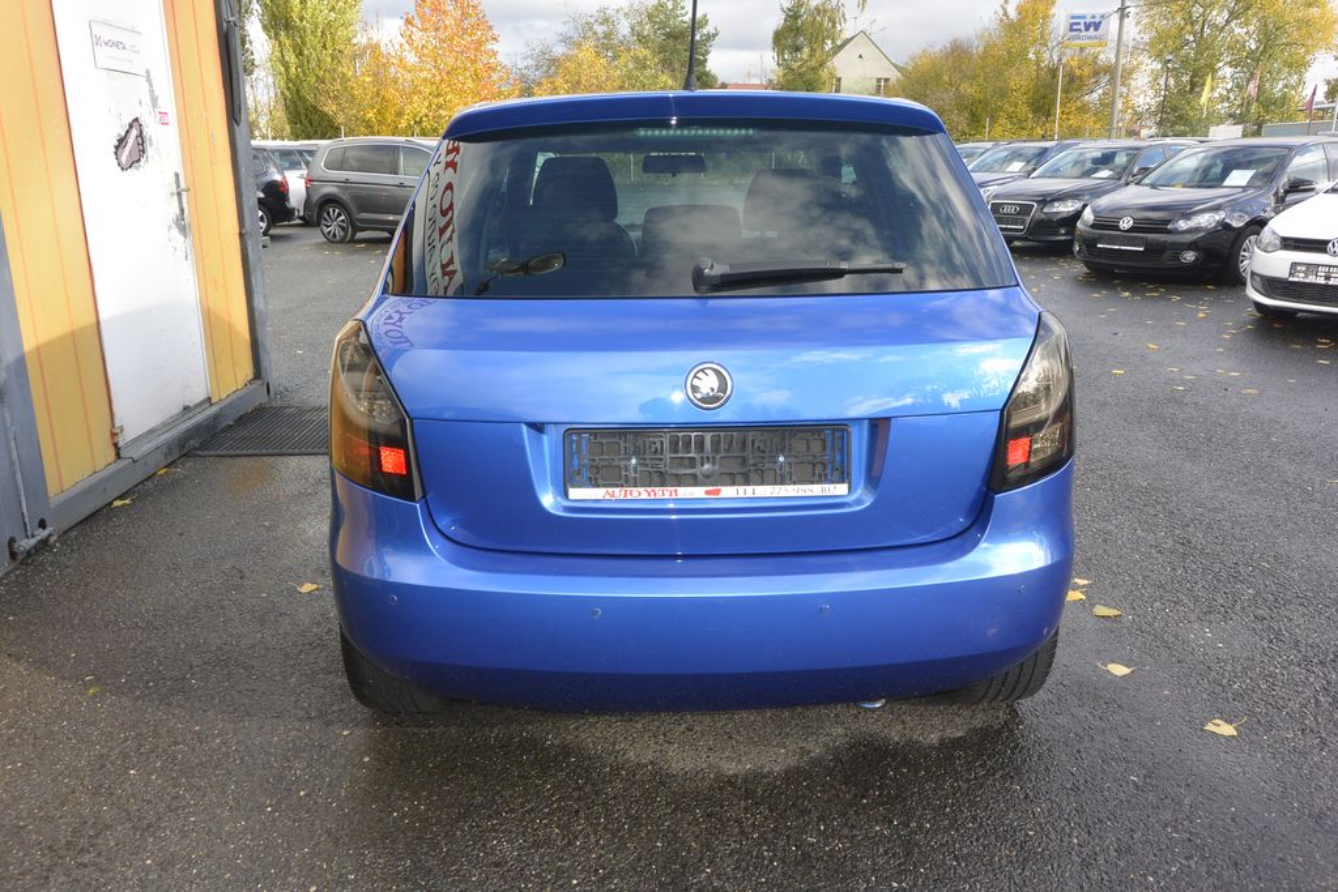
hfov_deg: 67.4
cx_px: 669
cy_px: 446
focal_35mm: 27
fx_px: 1004
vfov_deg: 47.9
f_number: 5.6
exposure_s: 1/250
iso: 160
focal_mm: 10
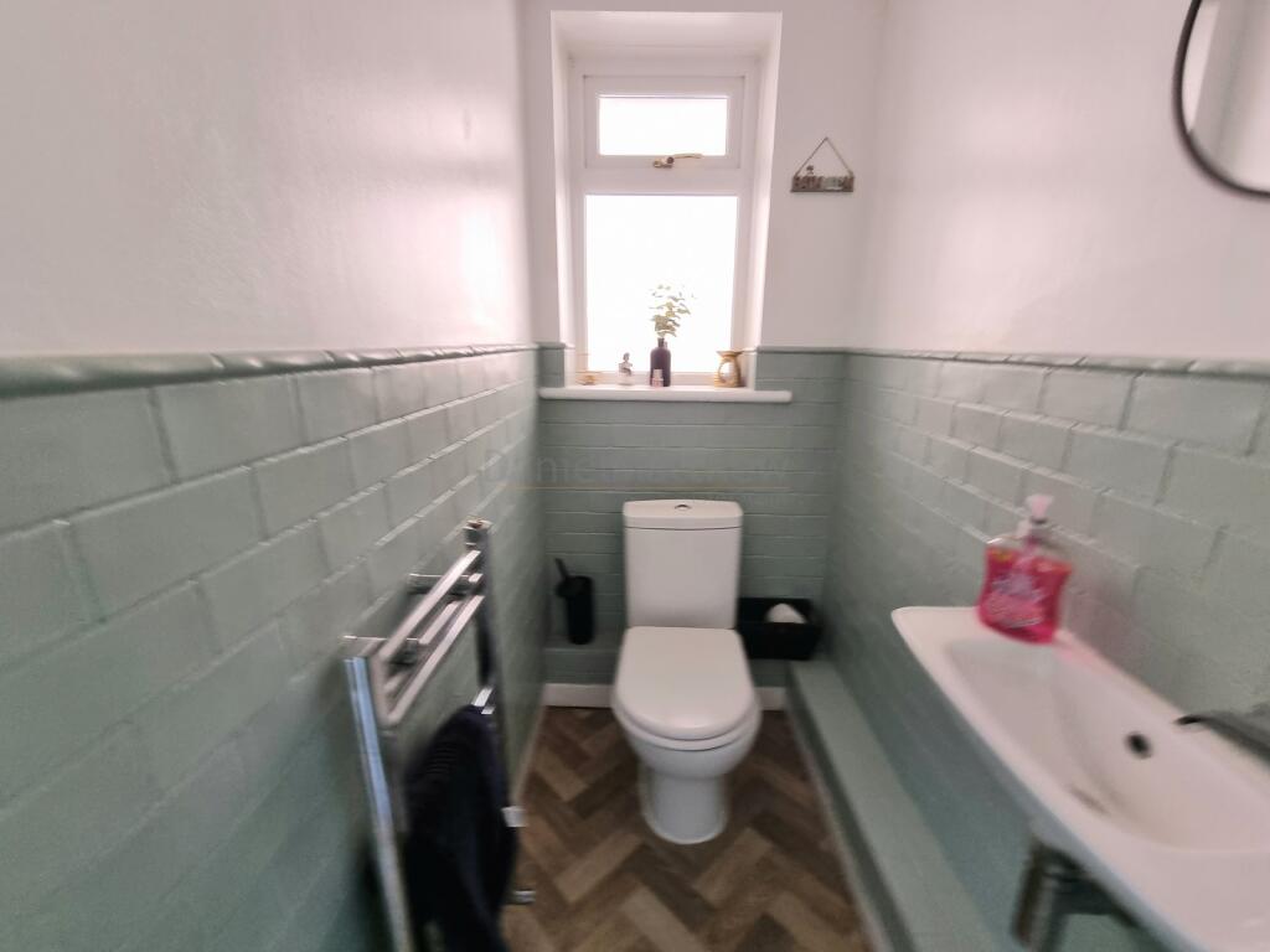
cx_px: 635
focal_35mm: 13
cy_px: 476
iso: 80
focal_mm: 2.2
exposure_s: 1/60.2
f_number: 2.2
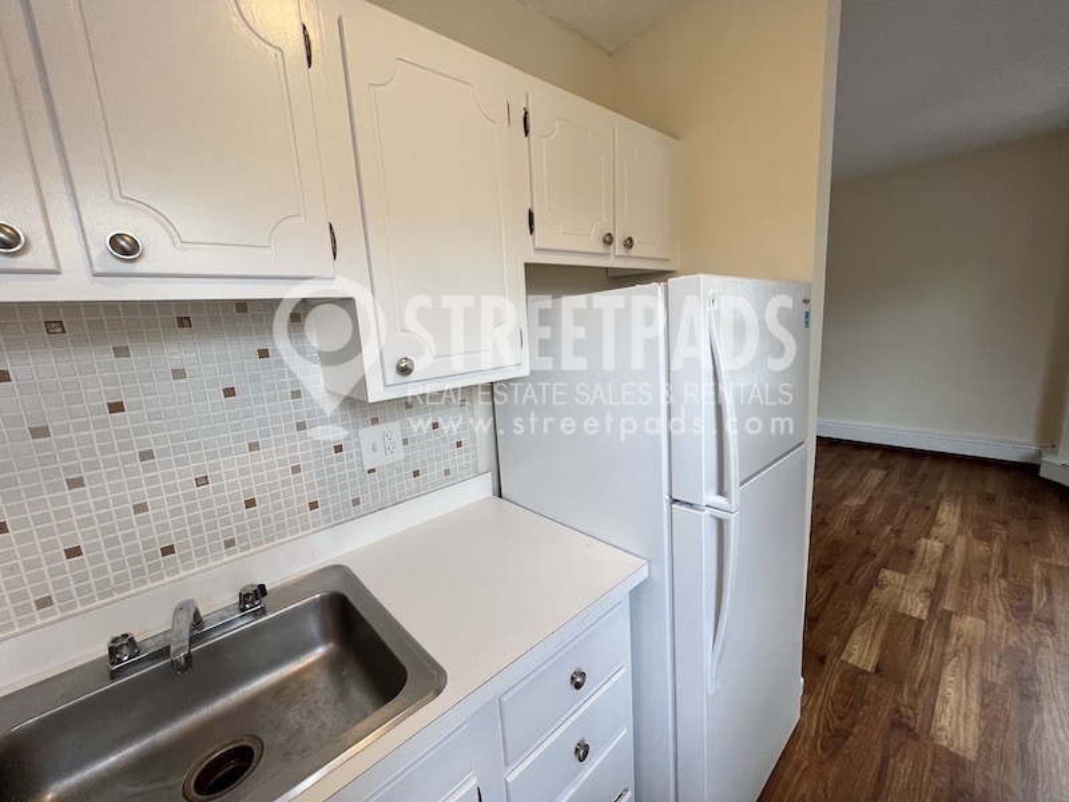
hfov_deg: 106.2
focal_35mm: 13
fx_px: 401
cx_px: 534
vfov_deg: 89.9
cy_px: 401
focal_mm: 1.57
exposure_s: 1/120
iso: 80
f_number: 1.8
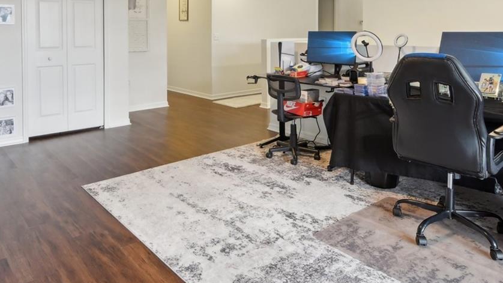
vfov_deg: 38.7
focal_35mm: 28
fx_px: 373
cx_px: 197
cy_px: 31
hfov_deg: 67.1
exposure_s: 1/5
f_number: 8
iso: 400
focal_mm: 14
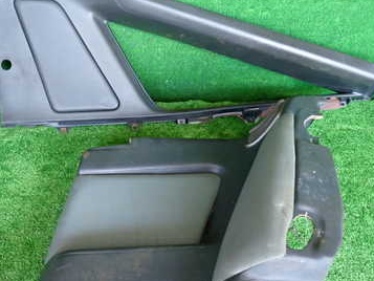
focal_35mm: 42
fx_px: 454
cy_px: 171
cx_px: 146
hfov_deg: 44.5
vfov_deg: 34.2
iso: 250
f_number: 2
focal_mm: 4.5
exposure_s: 1/40
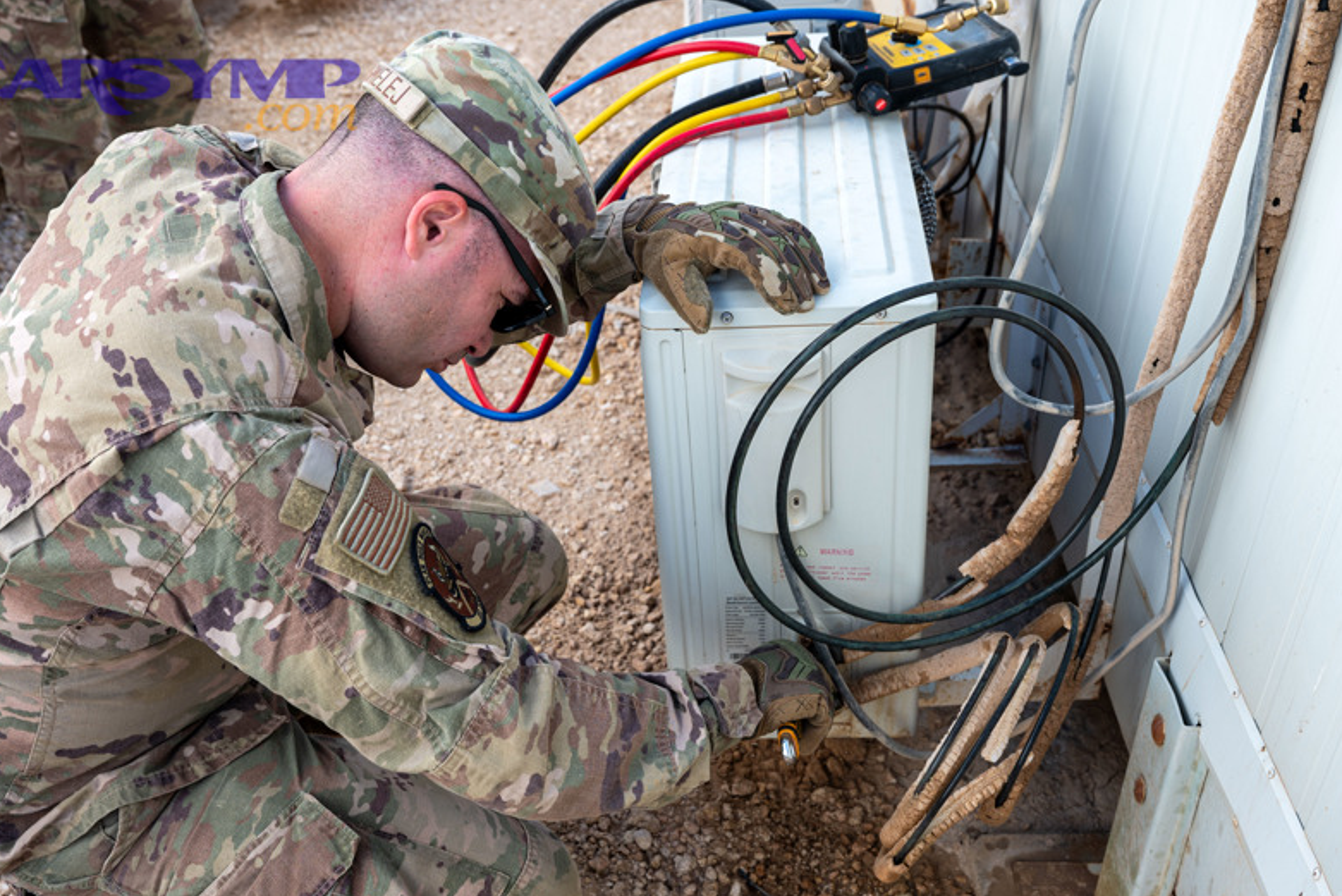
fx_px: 1417
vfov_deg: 35.0
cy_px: 509
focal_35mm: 38
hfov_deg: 50.7
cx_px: 665
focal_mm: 33
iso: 160
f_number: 5.6
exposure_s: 1/250
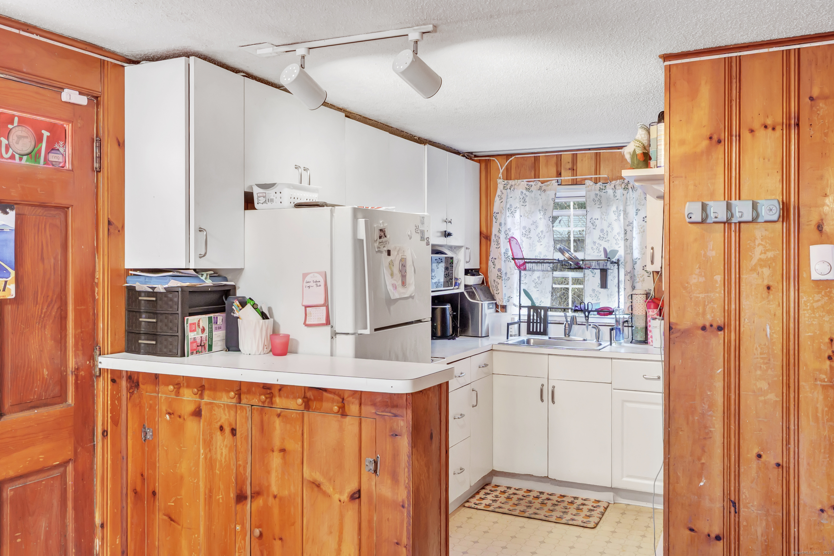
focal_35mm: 30
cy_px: 278
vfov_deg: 43.6
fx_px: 695
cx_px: 417
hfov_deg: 61.9
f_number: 9
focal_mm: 20
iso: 800
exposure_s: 1/6
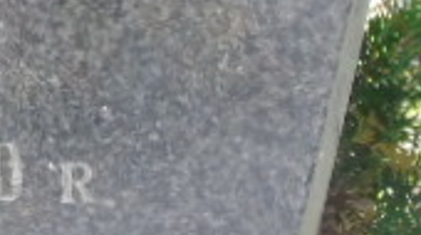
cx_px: -347
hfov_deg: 4.2
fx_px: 5684
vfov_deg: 2.4
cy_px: -104
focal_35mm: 510
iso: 800
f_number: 4.6
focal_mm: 22
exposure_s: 1/30
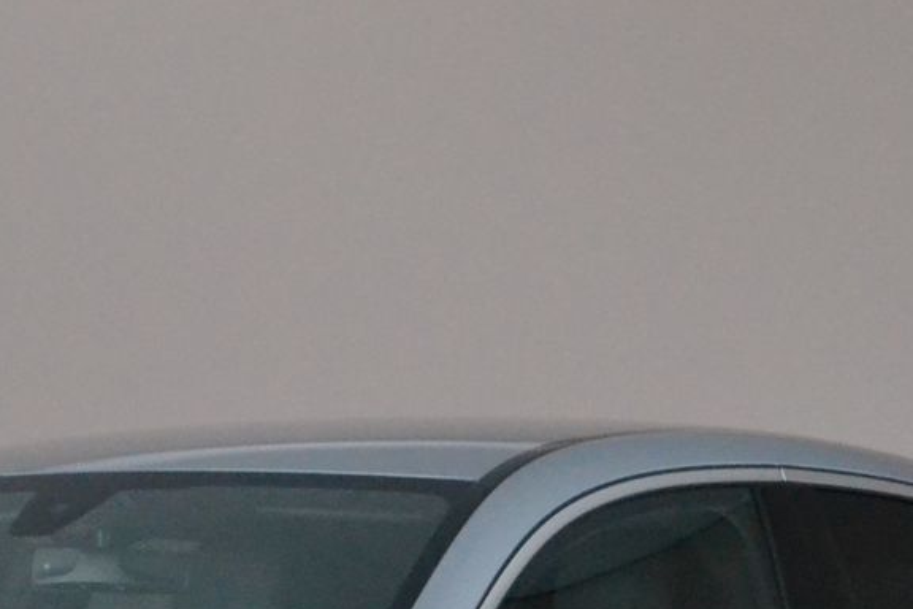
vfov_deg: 5.7
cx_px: 89
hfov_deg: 8.6
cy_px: 1025
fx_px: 6081
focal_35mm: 240
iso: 3200
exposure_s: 1/50
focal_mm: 45
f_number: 11
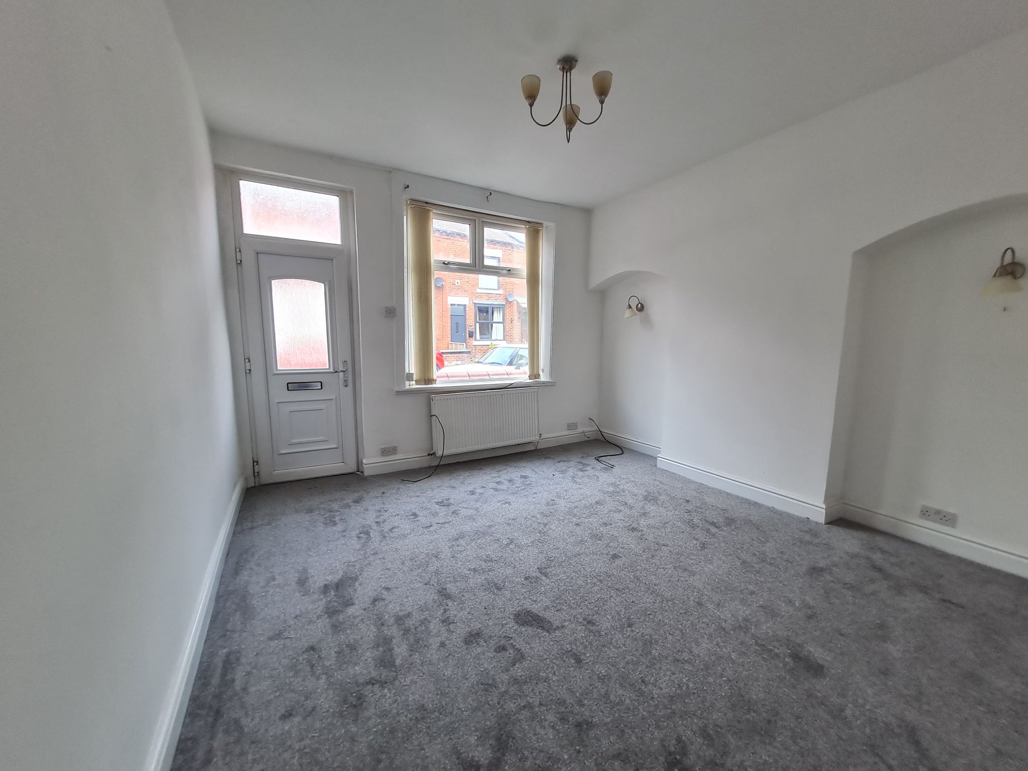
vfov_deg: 89.9
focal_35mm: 13
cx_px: 514
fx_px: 386
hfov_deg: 106.2
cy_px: 386
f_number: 2.2
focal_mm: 1.74
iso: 64
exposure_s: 1/100
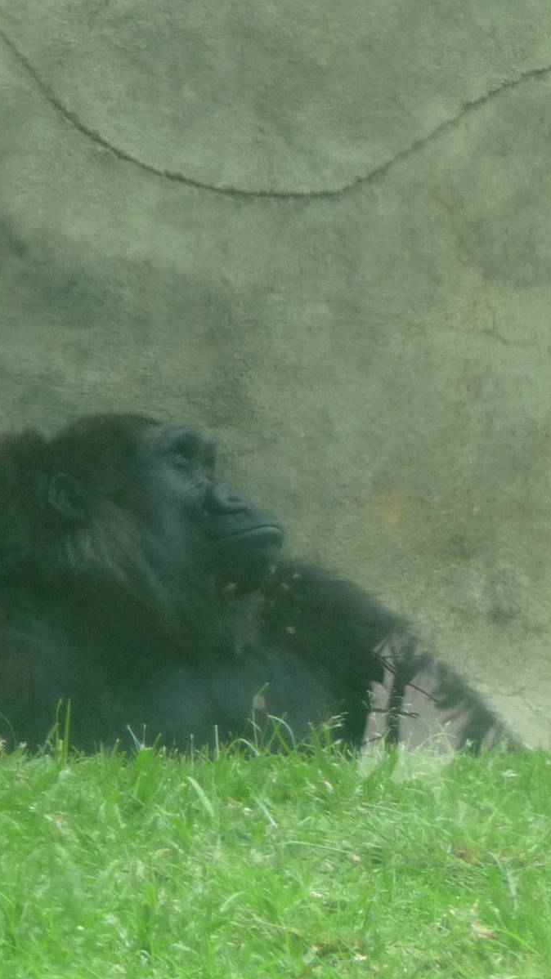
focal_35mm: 687
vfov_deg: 3.1
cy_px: 490
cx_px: 166
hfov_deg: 1.8
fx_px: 17842
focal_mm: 47
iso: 200
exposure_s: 1/125
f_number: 4.9
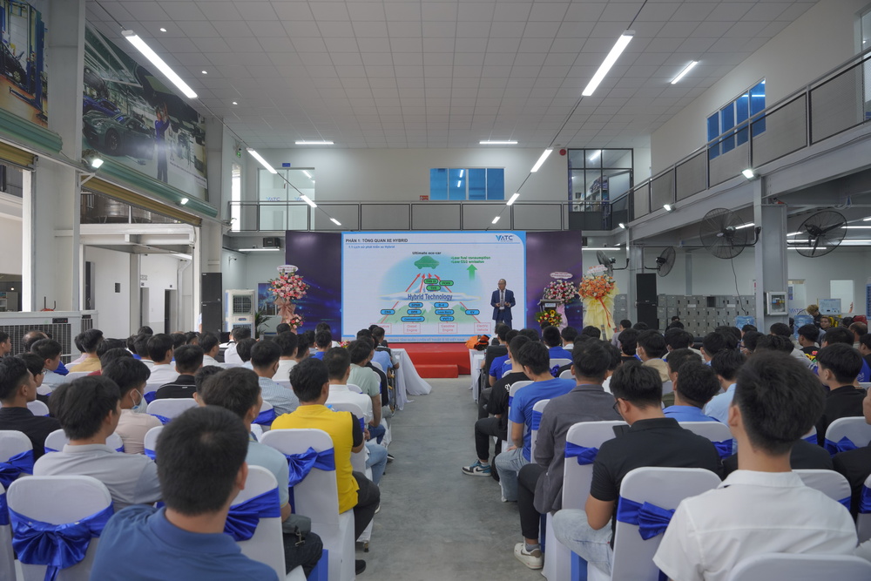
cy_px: 290
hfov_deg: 73.7
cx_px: 436
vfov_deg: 53.1
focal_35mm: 24
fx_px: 581
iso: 640
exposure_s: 1/160
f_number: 5
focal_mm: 24
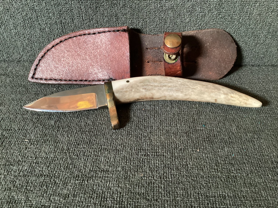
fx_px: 249
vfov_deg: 45.4
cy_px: 104
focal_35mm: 31
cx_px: 139
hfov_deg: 58.3
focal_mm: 3.3
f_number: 2.4
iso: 500
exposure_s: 1/30
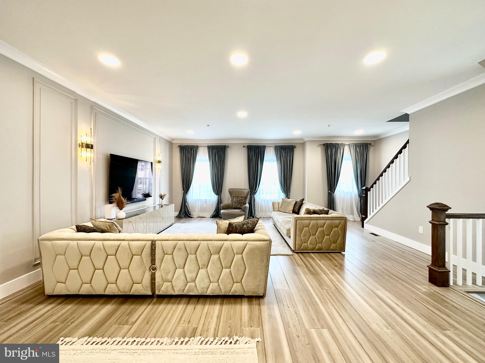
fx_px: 196
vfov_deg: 85.7
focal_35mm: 14
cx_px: 242
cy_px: 182
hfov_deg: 102.1
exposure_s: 1/120
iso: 160
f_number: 2.2
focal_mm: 2.22
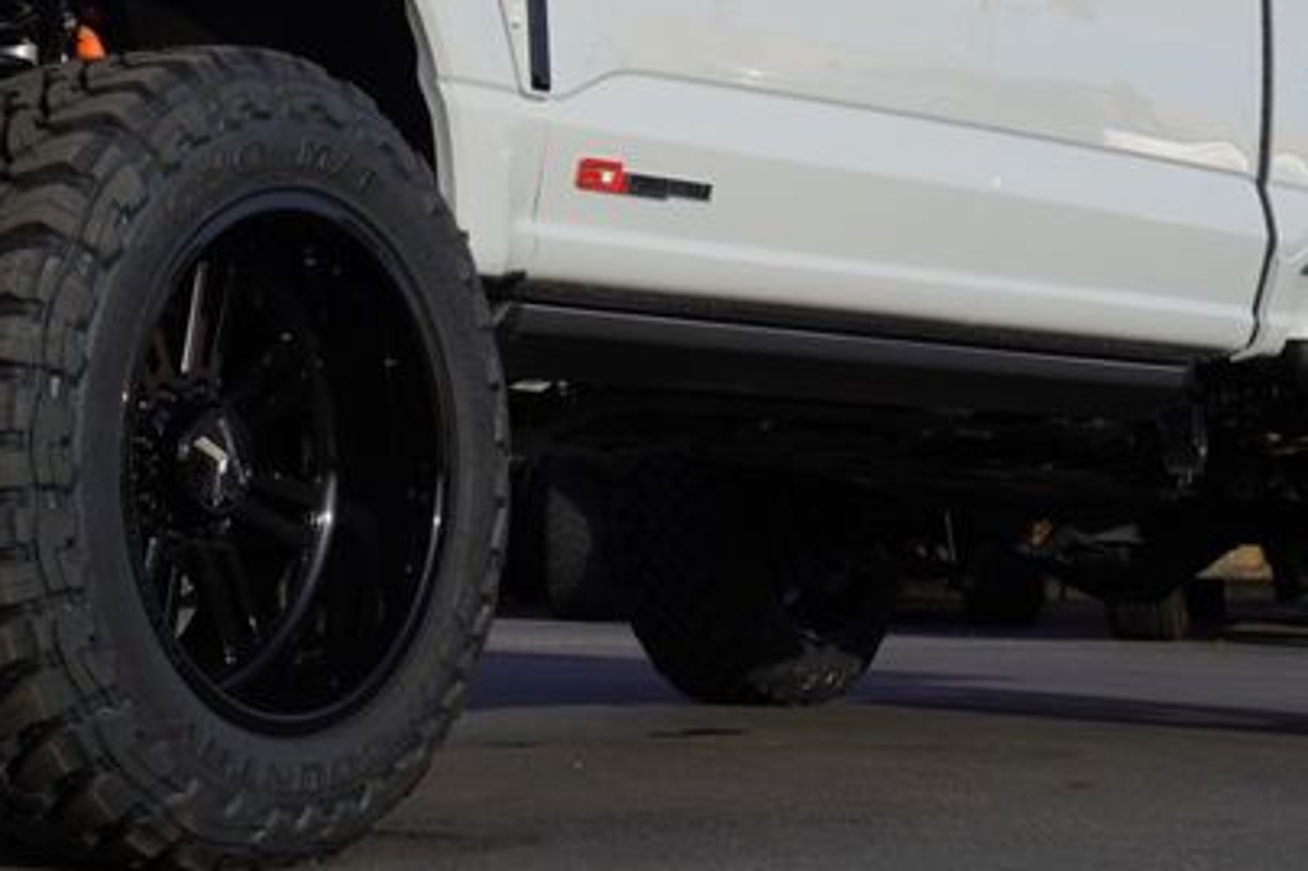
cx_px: 223
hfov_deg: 20.3
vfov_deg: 13.6
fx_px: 3595
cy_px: -16
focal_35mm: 99
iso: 100
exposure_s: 1/160
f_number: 11
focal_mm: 26
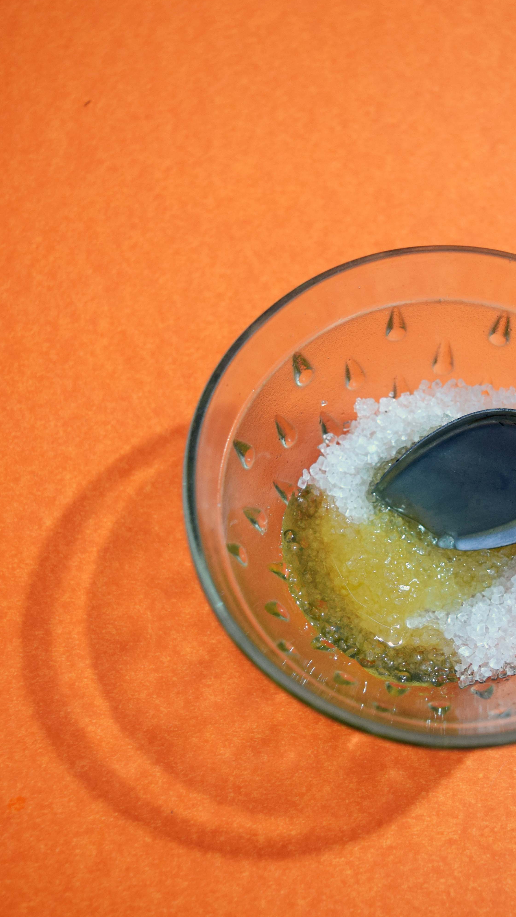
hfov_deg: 23.8
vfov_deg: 41.5
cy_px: 458
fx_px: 1211
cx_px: 389
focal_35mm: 50
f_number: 3.8
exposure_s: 1/13
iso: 400
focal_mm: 21
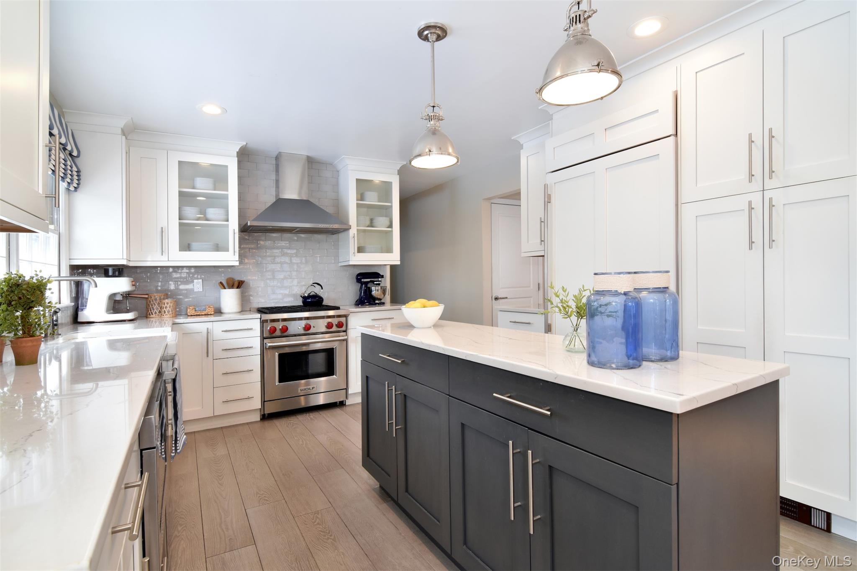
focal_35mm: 16
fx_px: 393
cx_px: 428
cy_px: 286
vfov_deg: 72.0
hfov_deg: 95.0
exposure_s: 1/20
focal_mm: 11
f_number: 11
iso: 640
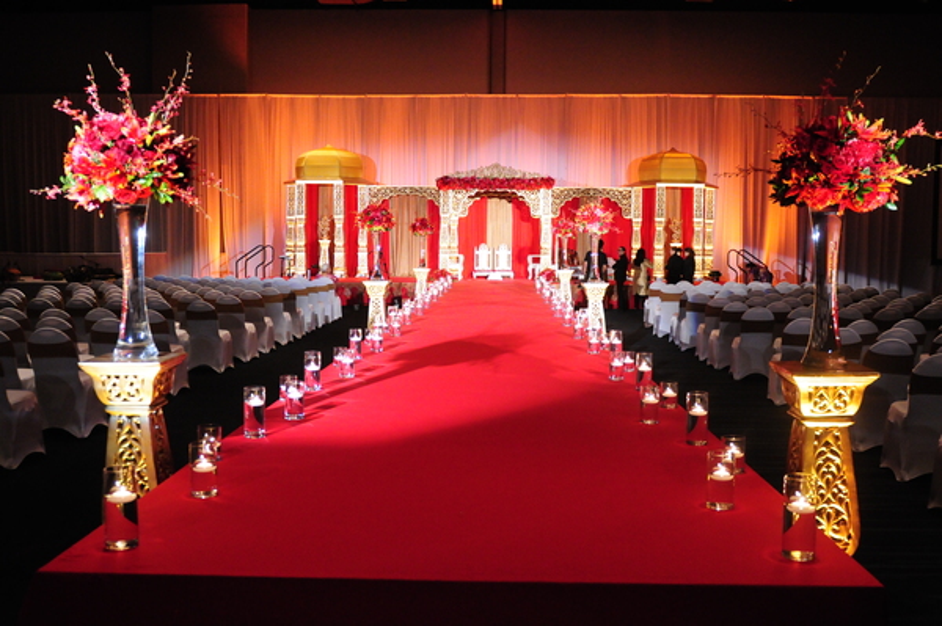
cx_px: 471
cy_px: 313
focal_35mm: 36
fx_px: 941
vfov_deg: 36.8
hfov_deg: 53.2
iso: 2000
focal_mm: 24
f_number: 2.8
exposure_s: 1/60
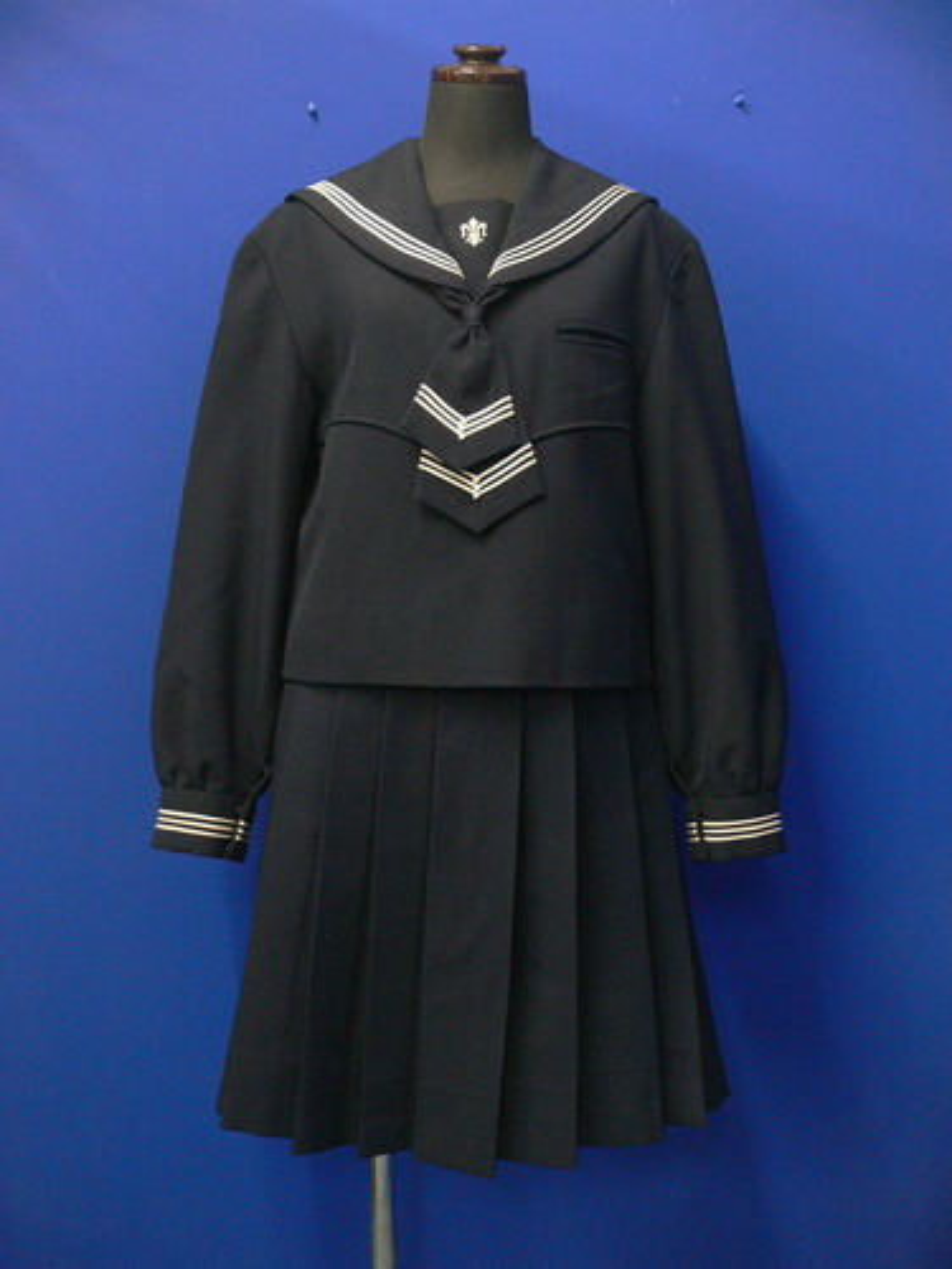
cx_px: 476
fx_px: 1283
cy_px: 634
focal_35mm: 35
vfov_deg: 52.6
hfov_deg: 40.7
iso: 200
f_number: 2.8
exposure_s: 1/10
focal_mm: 7.5
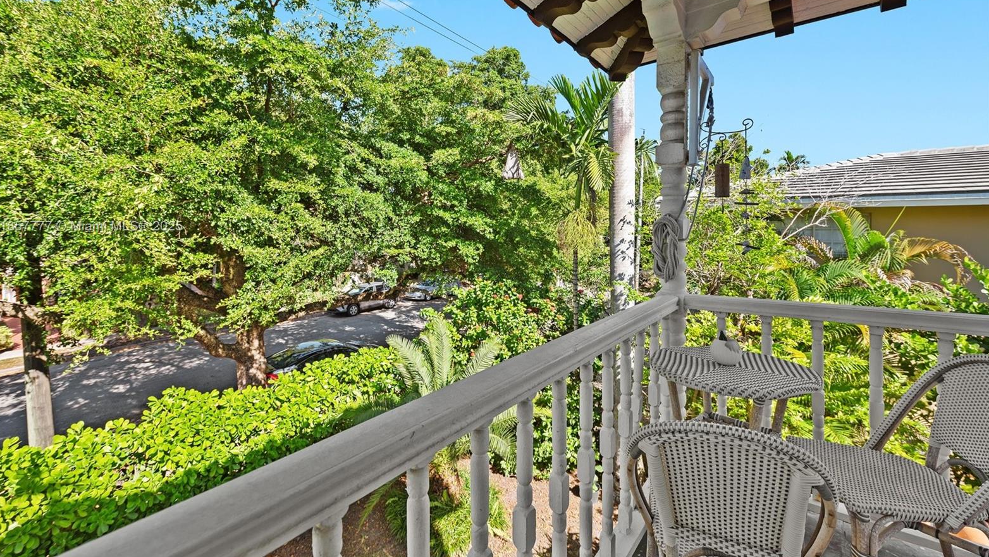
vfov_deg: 69.9
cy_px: 228
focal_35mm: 15
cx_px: 486
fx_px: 393
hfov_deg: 103.0
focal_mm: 14
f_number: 5
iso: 100
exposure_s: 1/100
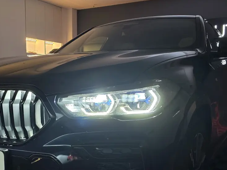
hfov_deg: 41.8
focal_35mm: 45
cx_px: 85
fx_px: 295
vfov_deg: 32.0
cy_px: 109
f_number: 1.7
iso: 500
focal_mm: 6.3
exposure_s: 1/30.5
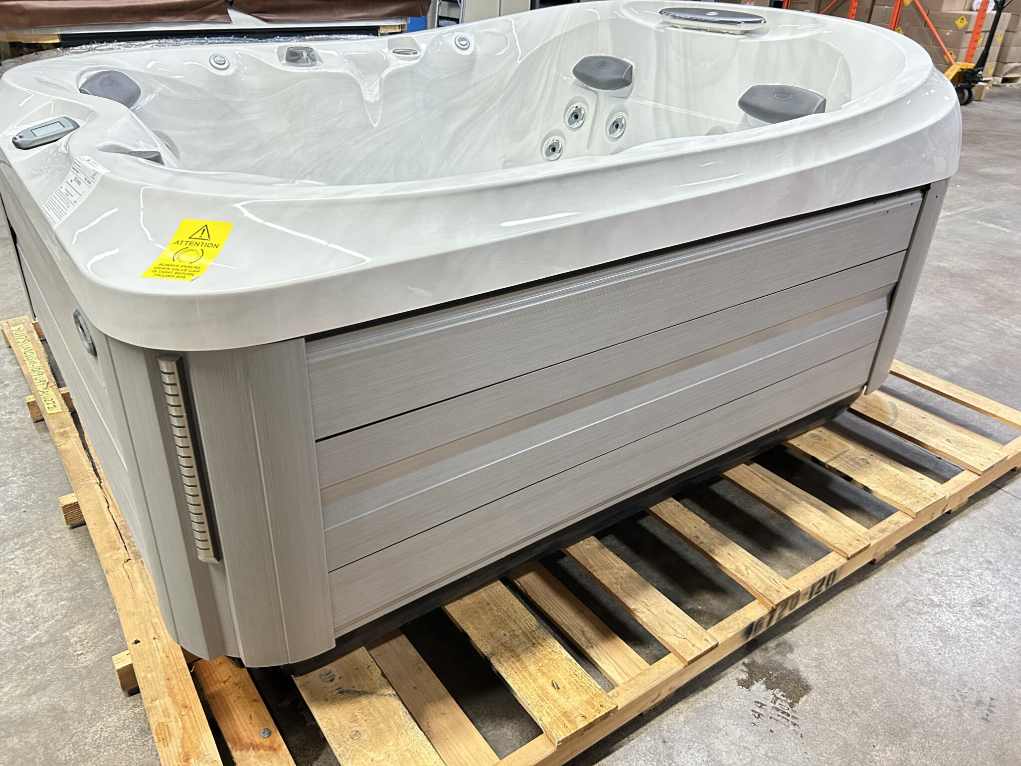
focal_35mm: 26
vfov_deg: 53.1
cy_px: 383
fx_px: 767
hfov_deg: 67.3
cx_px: 510
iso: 500
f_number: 1.5
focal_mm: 5.7
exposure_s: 1/60
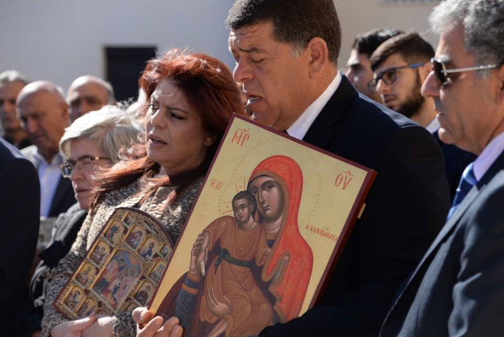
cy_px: 168
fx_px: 1541
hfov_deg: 18.6
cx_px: 252
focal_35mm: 110
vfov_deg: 12.5
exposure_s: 1/250
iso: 100
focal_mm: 110
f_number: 6.3
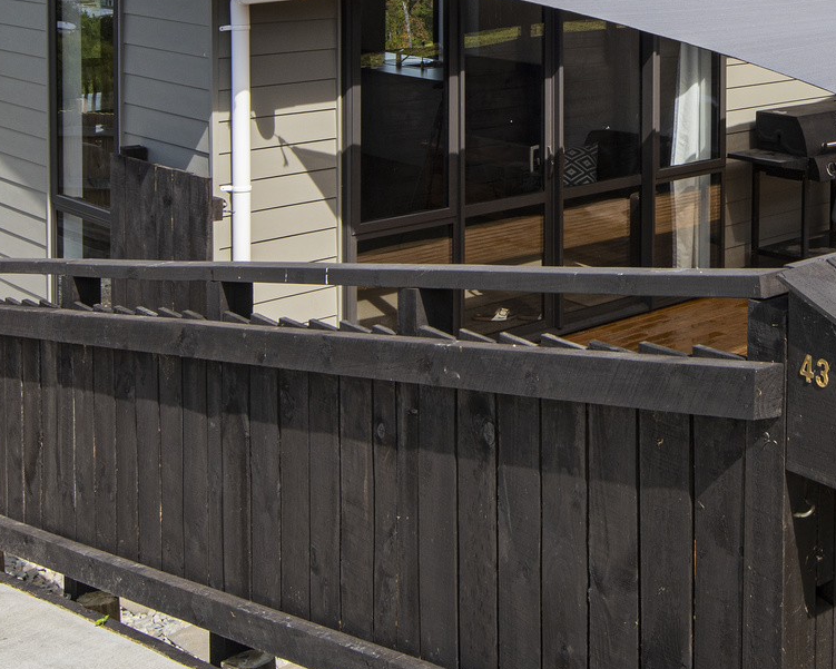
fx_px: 1485
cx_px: 681
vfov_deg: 24.2
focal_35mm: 60
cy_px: -11
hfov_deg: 30.6
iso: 200
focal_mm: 25
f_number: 8
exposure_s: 1/125
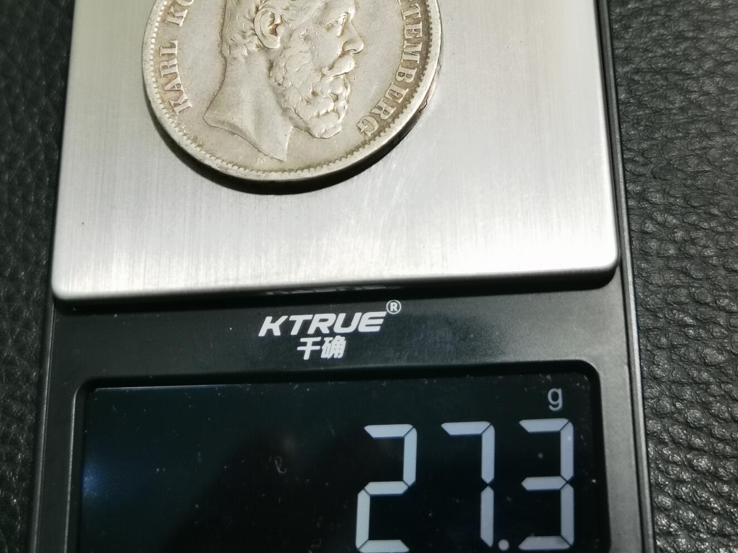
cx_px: 363
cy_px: 106
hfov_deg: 36.2
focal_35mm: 53
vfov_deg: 27.0
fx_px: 1130
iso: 125
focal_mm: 6.67
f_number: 1.9
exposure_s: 1/100
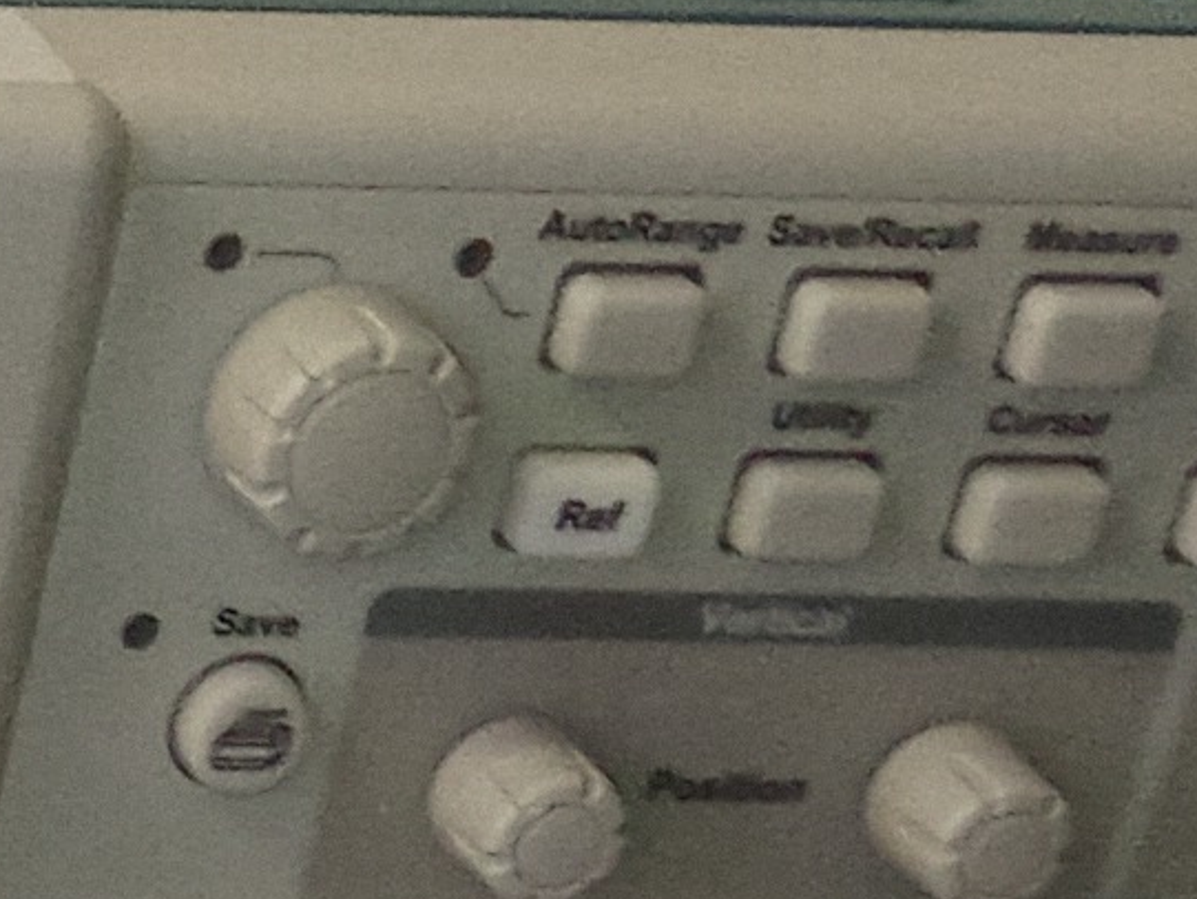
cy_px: 2434
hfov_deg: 10.1
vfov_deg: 7.9
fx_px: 5845
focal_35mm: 169
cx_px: -1728
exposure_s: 1/15
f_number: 2
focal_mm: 2.78
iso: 189
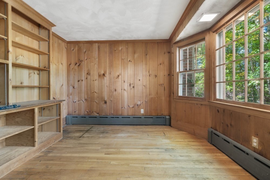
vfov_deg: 73.8
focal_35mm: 16
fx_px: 120
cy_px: 90
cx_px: 135
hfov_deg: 96.7
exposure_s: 5
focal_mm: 16
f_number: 8
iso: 200
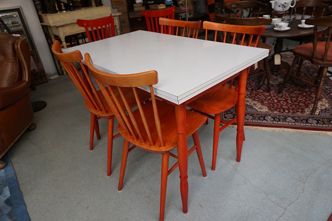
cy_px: 110
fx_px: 221
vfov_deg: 53.0
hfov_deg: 73.8
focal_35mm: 24
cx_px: 166
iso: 1250
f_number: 4
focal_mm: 16
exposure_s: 1/160
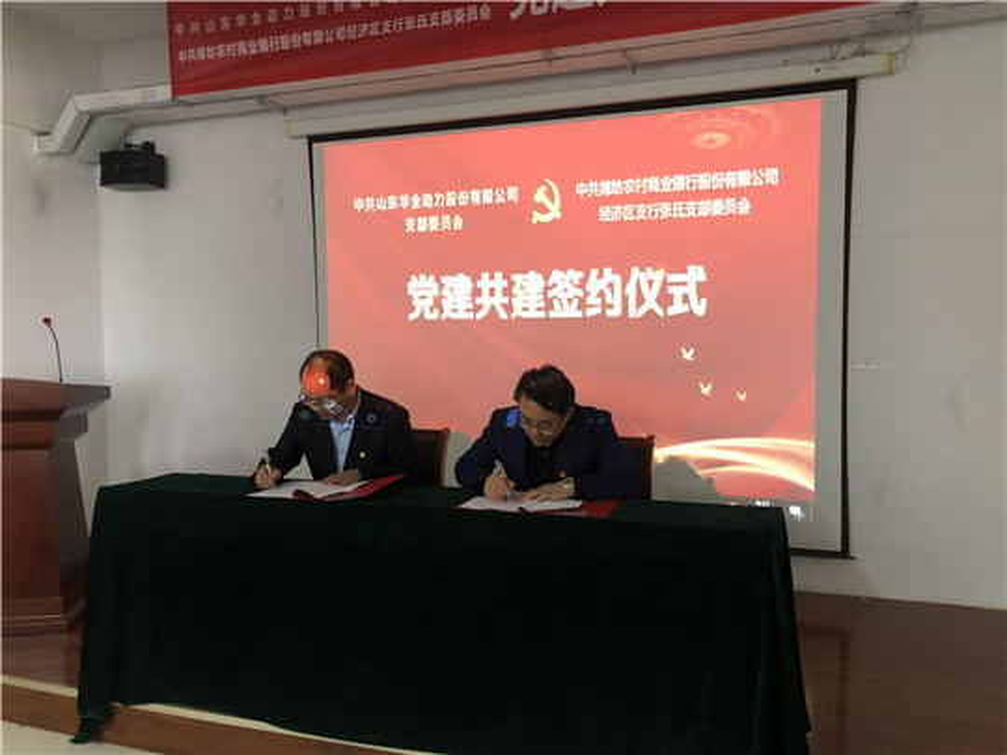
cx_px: 504
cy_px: 378
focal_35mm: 28
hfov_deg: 63.4
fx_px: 815
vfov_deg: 49.7
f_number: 1.8
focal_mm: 4
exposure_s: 1/12
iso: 100
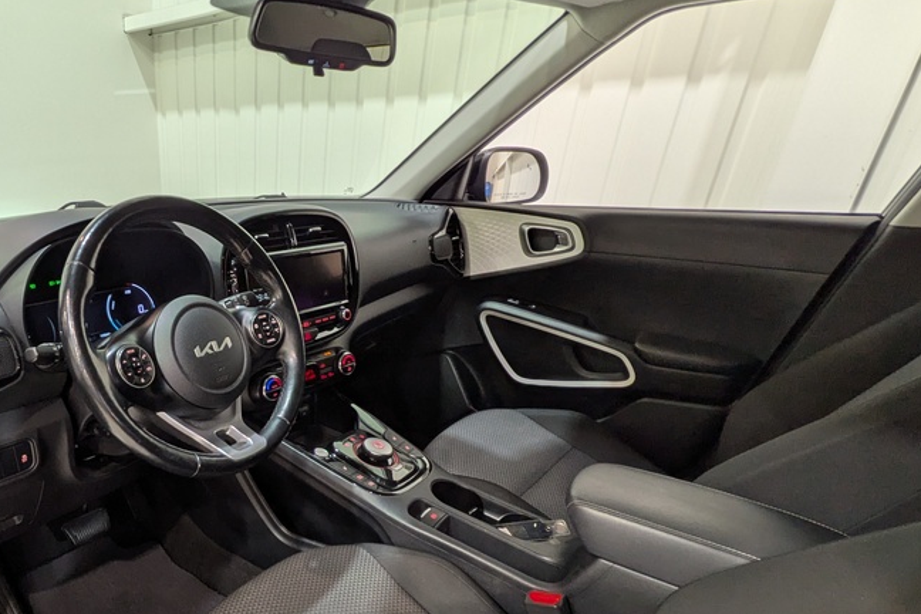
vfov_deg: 53.2
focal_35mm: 23
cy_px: 441
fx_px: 588
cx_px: 235
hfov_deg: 71.1
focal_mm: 1.83
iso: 69
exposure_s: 1/40
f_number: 2.2
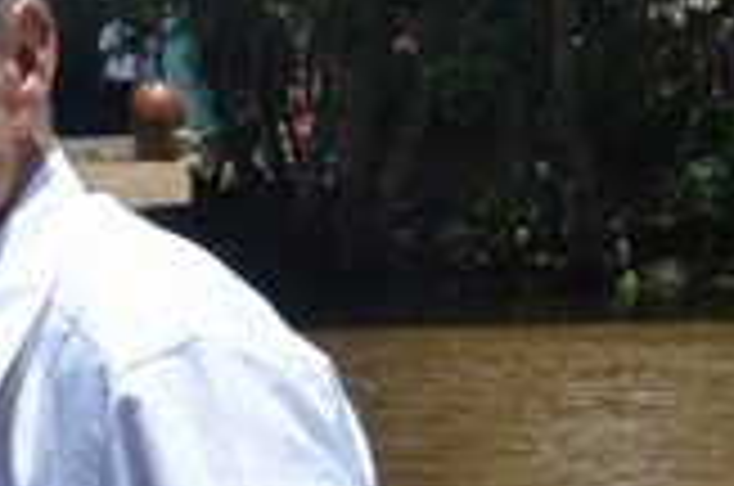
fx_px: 3052
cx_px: -563
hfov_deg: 12.6
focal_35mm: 150
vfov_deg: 9.0
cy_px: 592
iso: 1000
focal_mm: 25
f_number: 16
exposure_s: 1/800
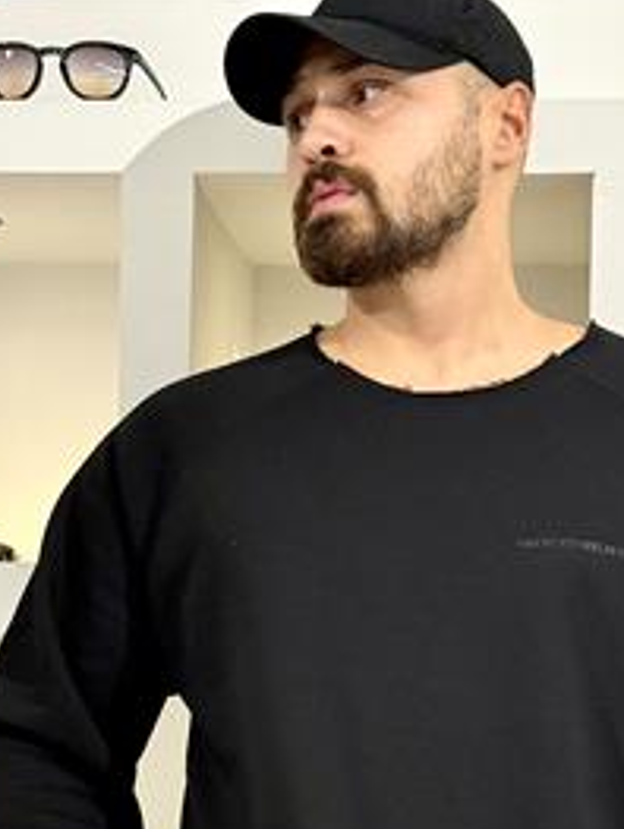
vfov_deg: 22.7
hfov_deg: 17.3
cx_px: 460
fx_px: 2038
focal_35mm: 85
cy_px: 649
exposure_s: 1/100
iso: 160
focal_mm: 6.76
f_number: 1.78
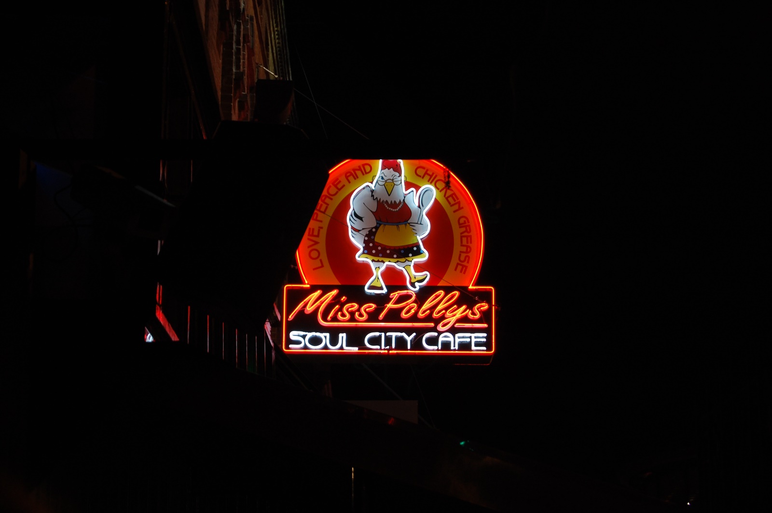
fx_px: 1767
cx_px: 386
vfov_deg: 16.5
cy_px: 256
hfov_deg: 24.6
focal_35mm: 82
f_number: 5.6
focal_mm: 55
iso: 400
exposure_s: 1/50
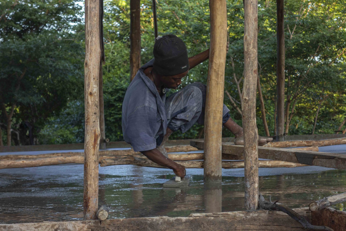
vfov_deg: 18.7
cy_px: 116
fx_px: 702
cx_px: 173
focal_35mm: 73
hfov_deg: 27.7
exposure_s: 1/100
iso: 80
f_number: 4
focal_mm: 27.22
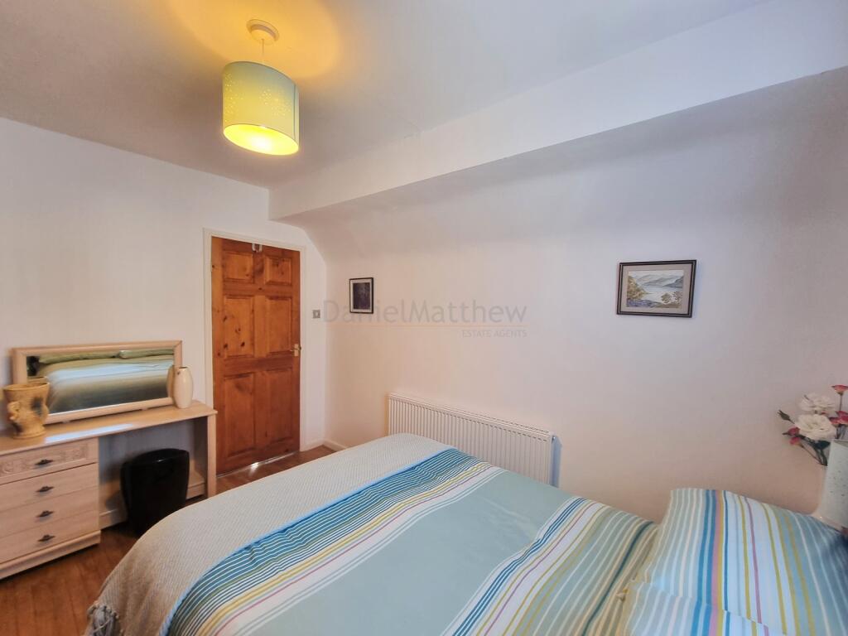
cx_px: 424
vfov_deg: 89.9
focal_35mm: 13
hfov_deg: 106.2
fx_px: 318
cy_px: 318
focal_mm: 2.2
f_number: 2.2
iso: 125
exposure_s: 1/50
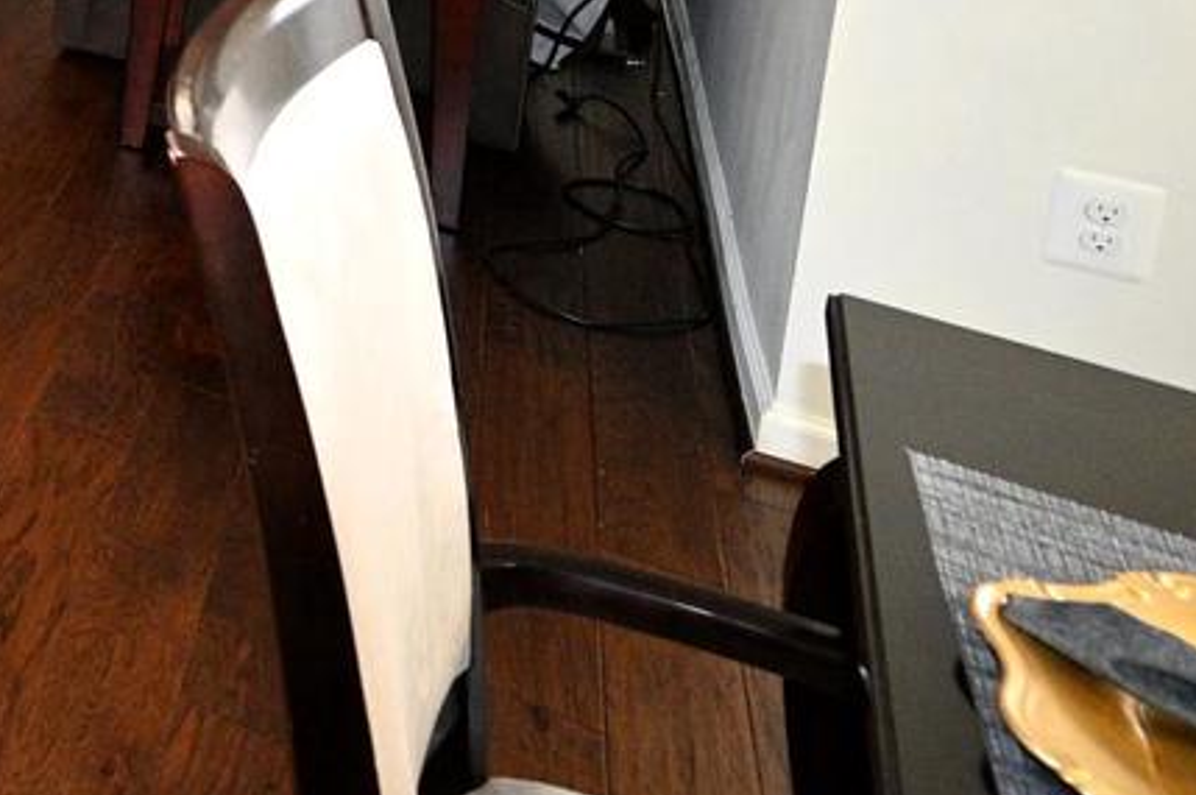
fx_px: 1560
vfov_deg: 23.4
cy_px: -368
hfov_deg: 26.6
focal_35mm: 47
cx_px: -689
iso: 2000
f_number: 4
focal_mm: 14
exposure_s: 1/100
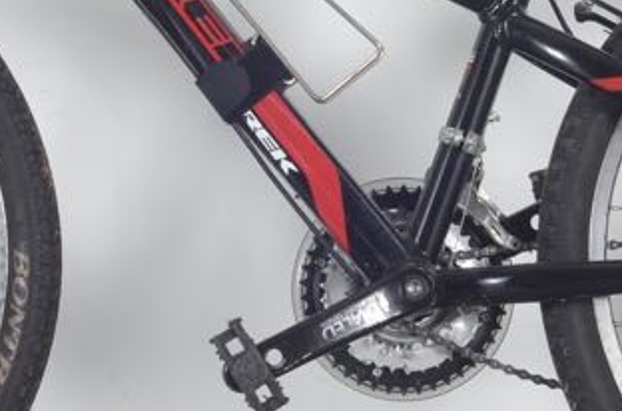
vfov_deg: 4.4
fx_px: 5305
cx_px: 263
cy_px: 90
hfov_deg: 6.7
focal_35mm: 308
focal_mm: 50
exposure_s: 1/125
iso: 100
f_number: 7.1
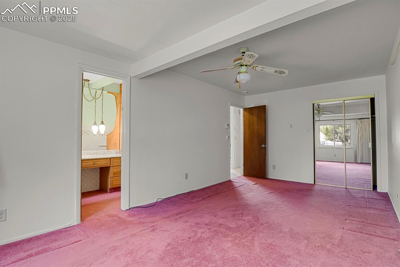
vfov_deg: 70.4
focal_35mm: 17
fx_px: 189
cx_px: 200
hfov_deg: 93.3
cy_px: 134
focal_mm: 17
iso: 250
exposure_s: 5
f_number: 8
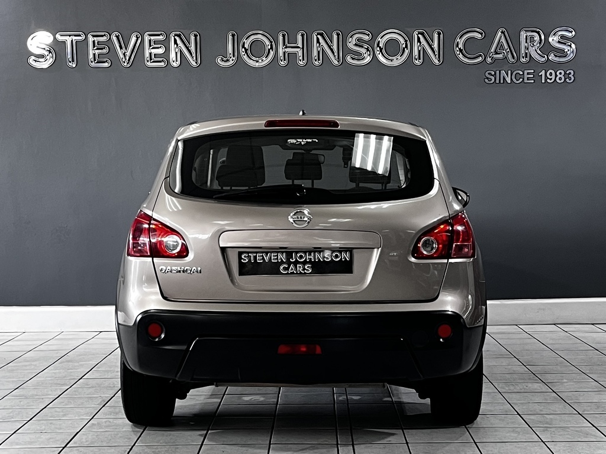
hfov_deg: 67.3
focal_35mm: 26
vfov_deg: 53.1
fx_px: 455
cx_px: 303
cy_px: 227
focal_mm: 5.1
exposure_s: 1/50
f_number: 1.6
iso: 100
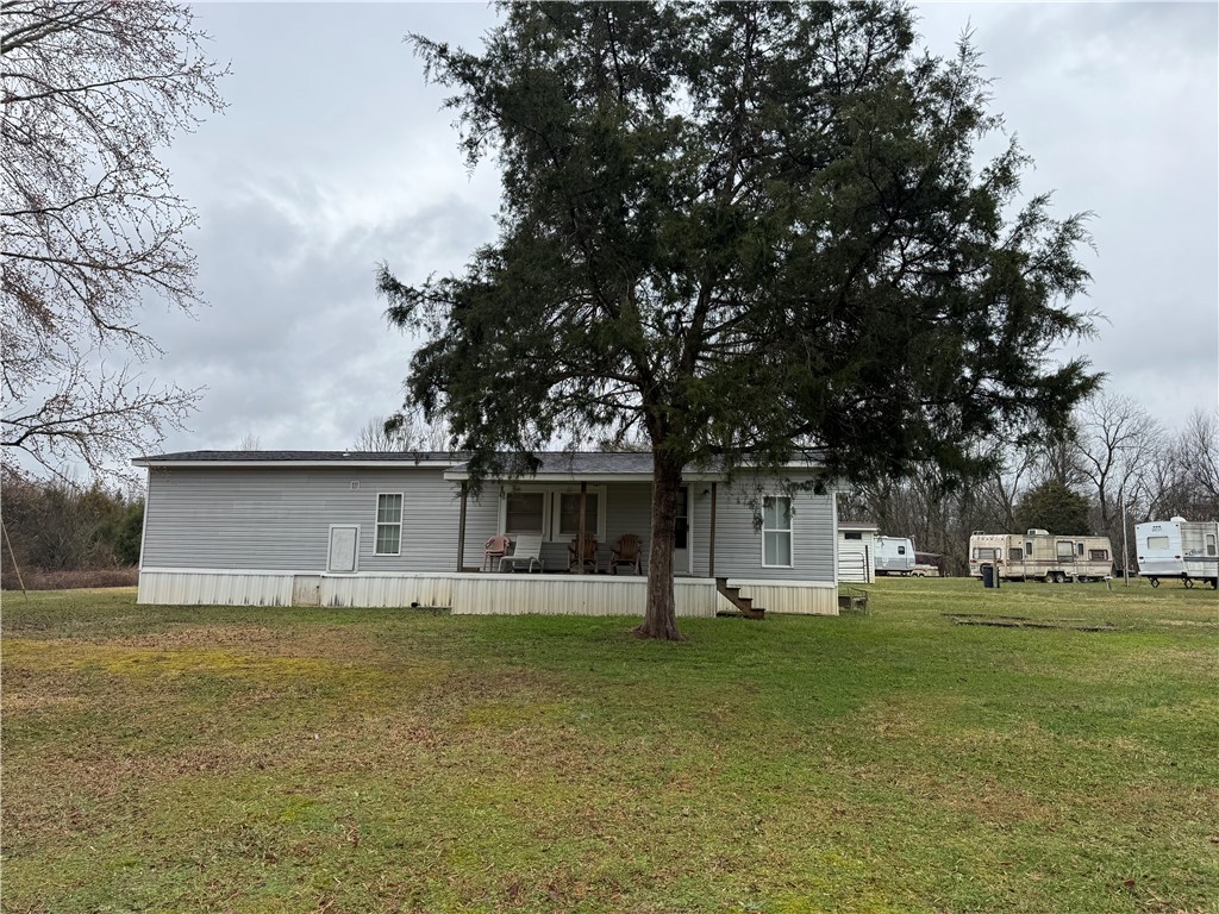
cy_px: 457
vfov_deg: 56.8
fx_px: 845
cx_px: 610
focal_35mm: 24
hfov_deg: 71.6
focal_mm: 6.76
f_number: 1.78
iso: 80
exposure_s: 1/2174
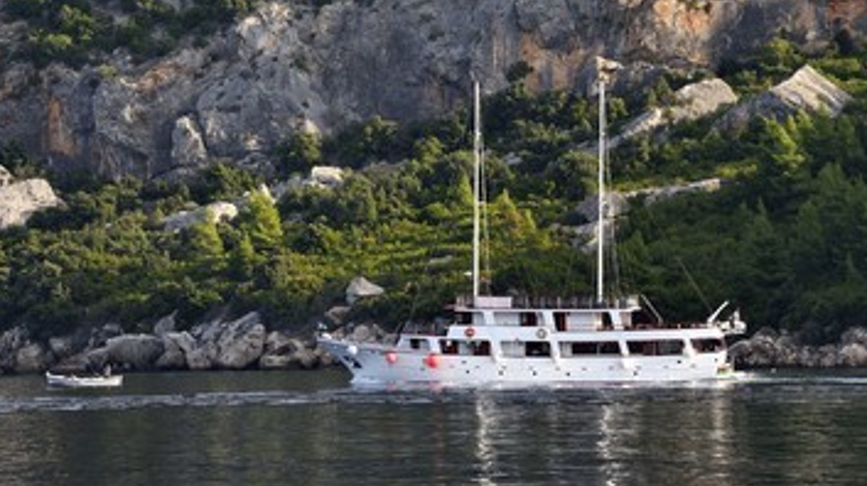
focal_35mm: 250
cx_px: 370
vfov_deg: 4.8
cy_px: 155
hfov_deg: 8.6
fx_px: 5743
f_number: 8
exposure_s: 1/400
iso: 200
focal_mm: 200
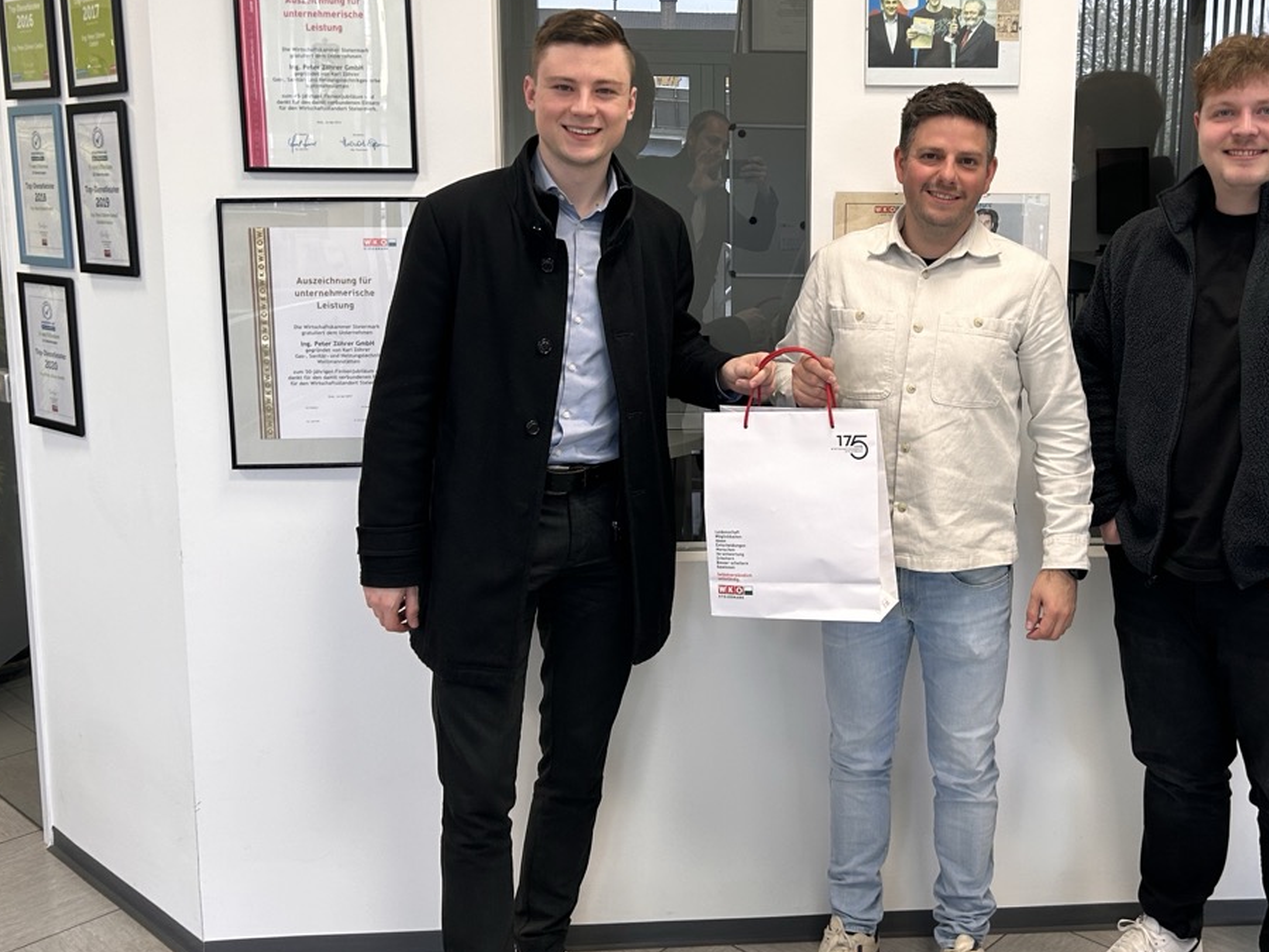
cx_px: 816
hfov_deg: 49.5
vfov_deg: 38.5
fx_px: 1357
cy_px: 385
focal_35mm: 37
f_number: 1.5
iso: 80
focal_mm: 5.7
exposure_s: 1/100
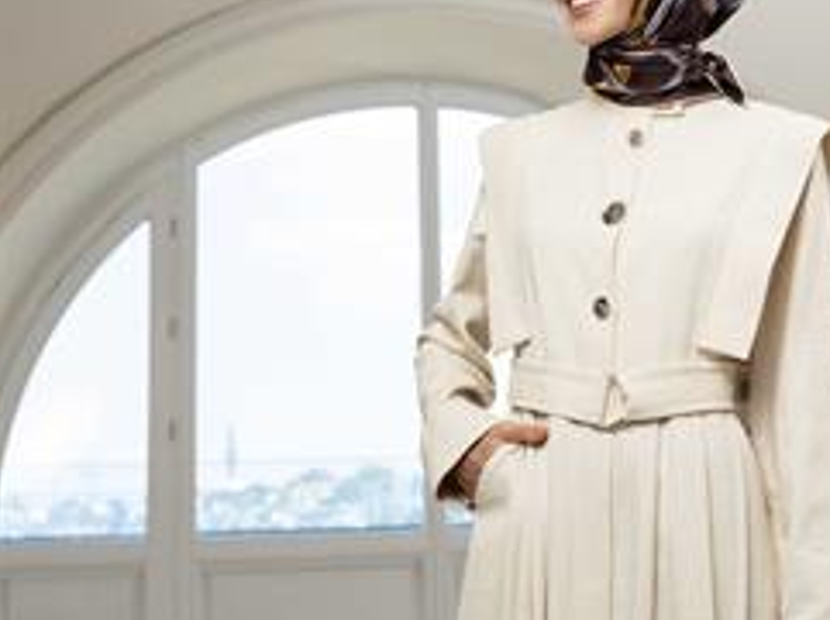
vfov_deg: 19.0
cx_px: 599
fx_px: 1844
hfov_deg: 25.1
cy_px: 203
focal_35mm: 77
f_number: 7.1
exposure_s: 1/100
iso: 250
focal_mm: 67.6
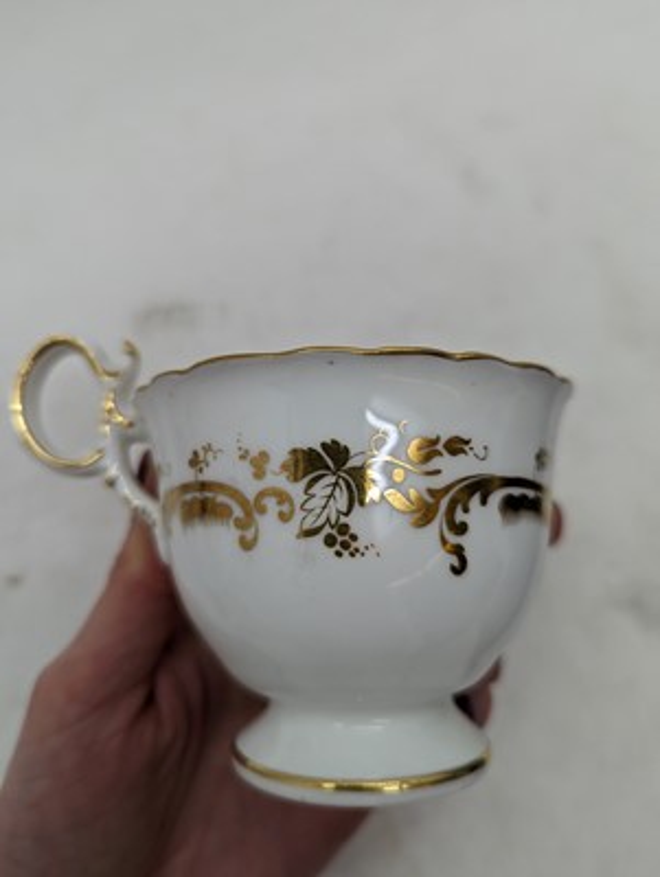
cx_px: 330
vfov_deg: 71.5
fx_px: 609
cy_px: 438
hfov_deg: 56.9
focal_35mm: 24
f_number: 1.85
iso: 195
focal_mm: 6.81
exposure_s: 1/357
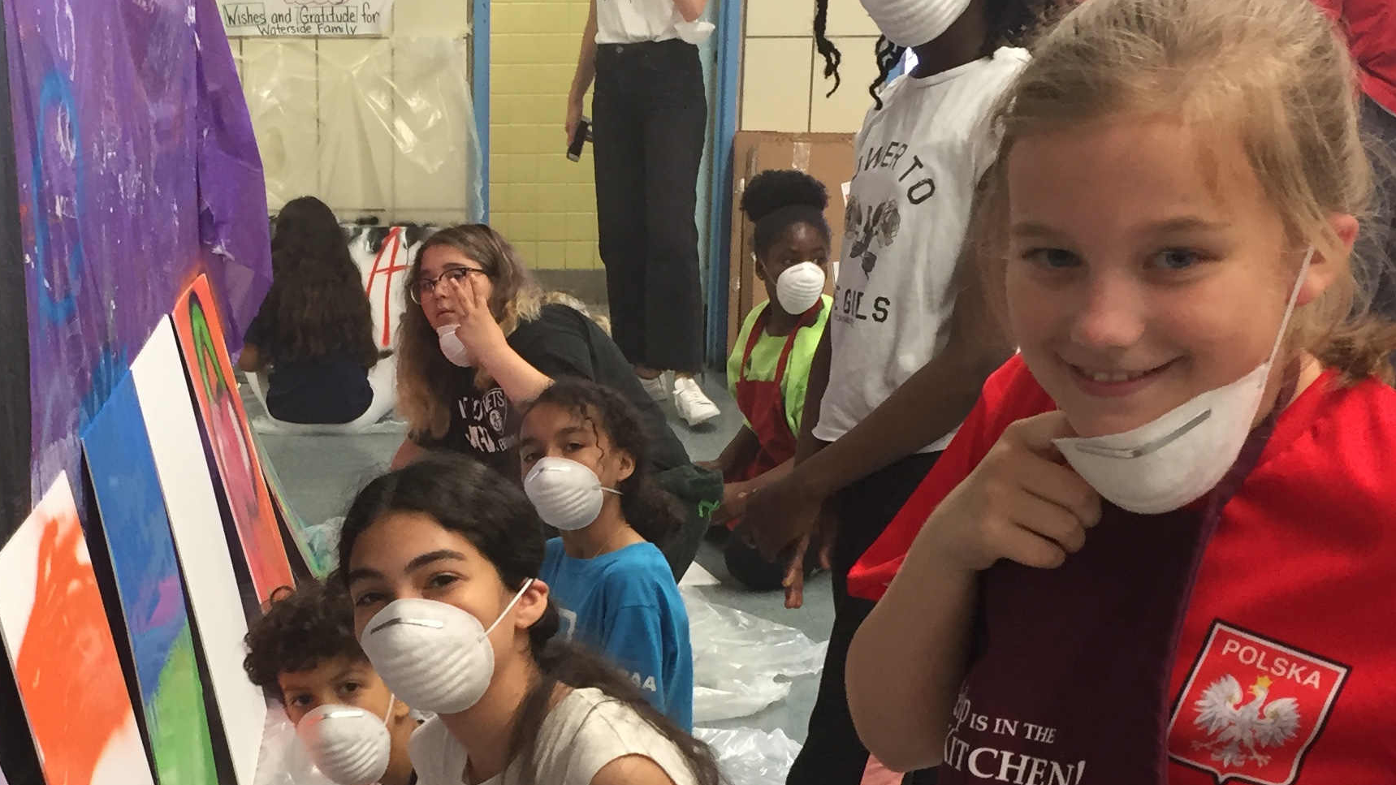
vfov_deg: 19.8
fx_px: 2221
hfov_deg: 34.5
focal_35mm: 60
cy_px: 635
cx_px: 443
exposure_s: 1/30
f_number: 2.2
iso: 80
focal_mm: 4.15
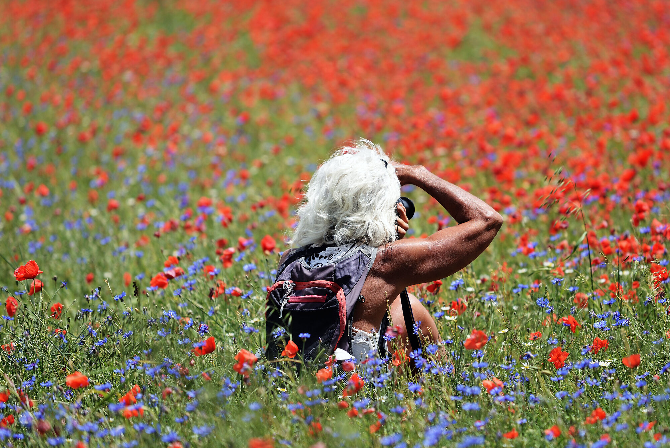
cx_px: 398
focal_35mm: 239
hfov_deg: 8.6
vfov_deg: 5.8
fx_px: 4450
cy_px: 208
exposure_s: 1/800
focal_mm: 200
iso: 100
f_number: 4.5
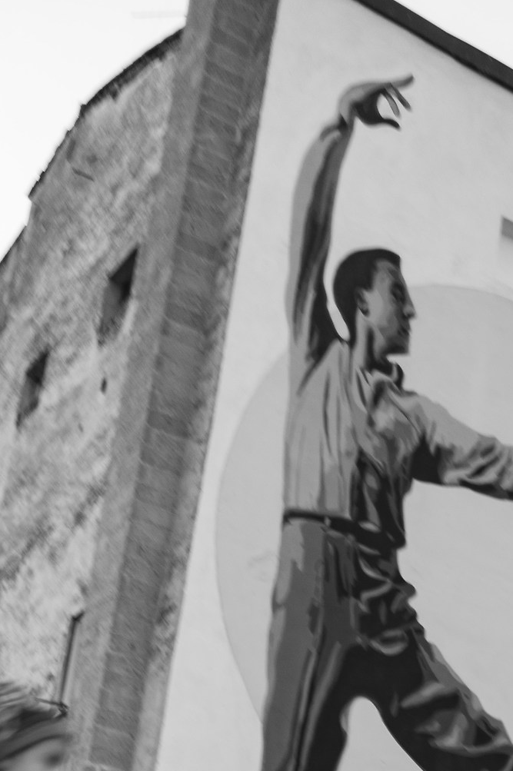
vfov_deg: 27.2
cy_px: 875
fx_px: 1434
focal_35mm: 67
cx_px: 380
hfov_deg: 20.1
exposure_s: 1/50
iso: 200
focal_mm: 28
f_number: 3.5
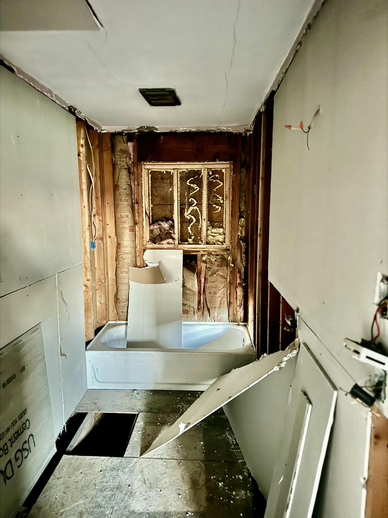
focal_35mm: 24
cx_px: 194
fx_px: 359
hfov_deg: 56.8
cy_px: 259
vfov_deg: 71.6
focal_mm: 6.76
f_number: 1.78
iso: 2500
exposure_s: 1/9
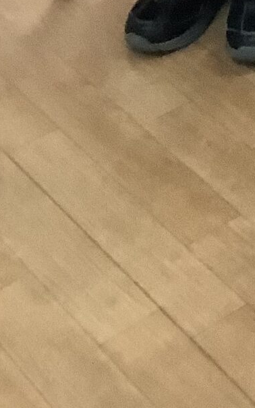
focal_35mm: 139
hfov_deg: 8.3
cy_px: -202
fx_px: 1546
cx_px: 695
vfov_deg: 14.1
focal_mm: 3.3
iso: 250
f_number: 2.4
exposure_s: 1/50
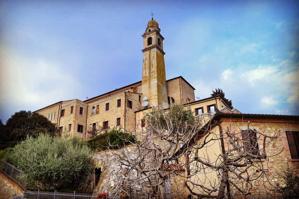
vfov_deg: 47.9
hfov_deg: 67.4
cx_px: 150
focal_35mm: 27
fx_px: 224
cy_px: 100
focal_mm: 18
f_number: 10
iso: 400
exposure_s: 1/200
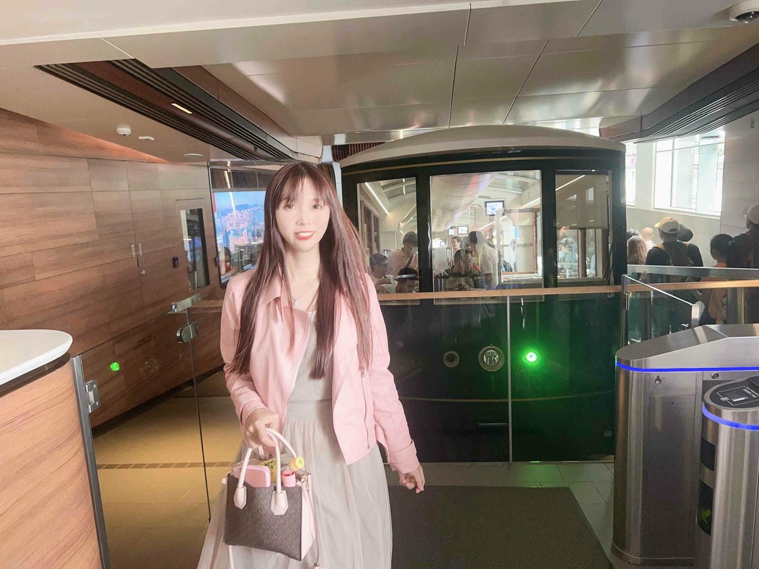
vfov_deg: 53.1
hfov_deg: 67.3
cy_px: 284
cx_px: 380
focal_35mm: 26
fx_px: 570
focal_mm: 5.7
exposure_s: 1/121
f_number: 1.5
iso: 125
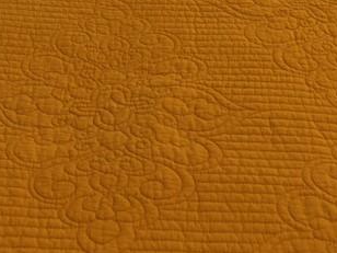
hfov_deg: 14.6
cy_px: -367
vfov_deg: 9.6
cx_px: 165
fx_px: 1314
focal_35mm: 135
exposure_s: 1/60
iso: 100
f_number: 1.6
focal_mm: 5.96
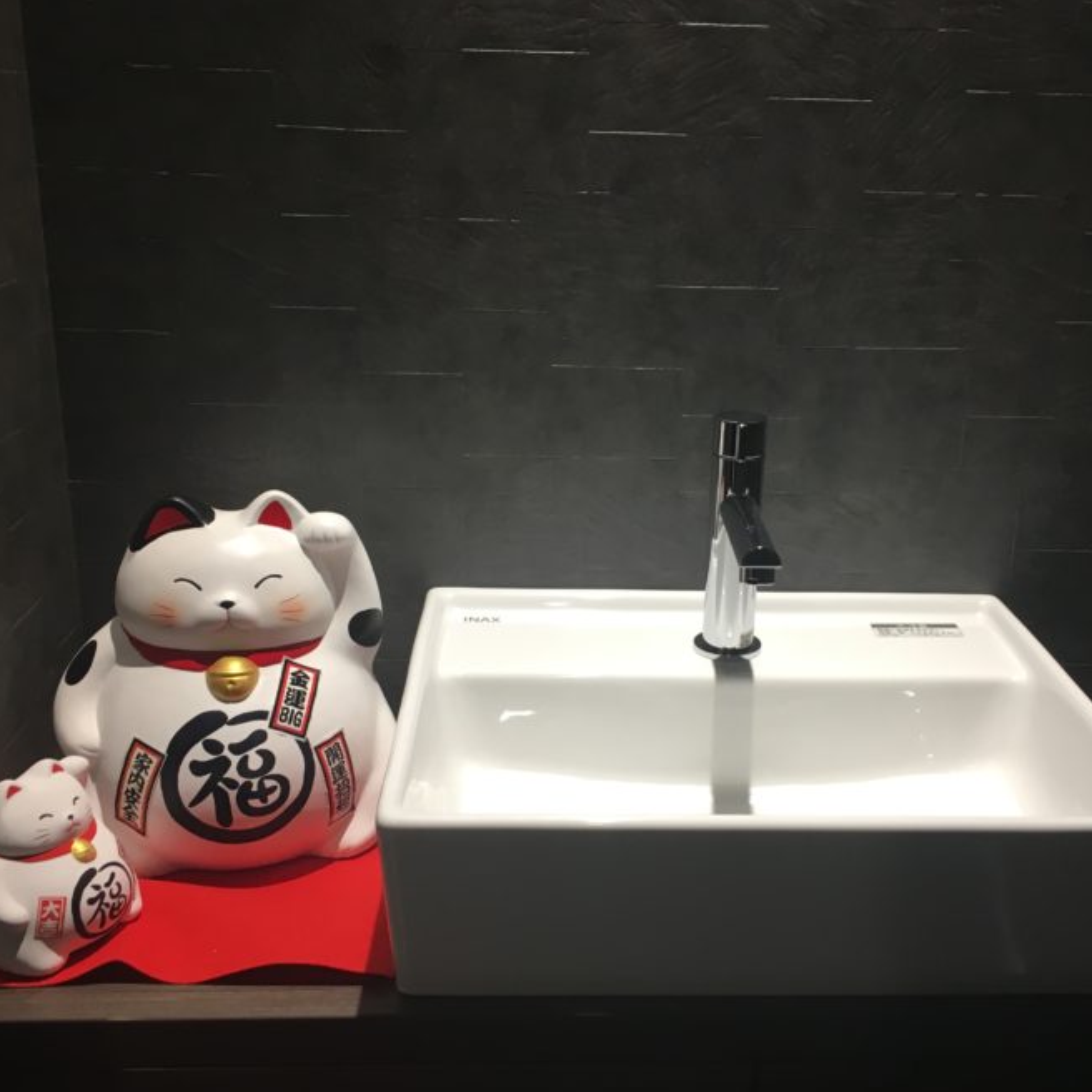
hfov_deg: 41.7
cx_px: 629
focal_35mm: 40
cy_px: 581
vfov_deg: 41.8
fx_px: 1428
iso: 50
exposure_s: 1/30
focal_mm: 4.15
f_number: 2.2
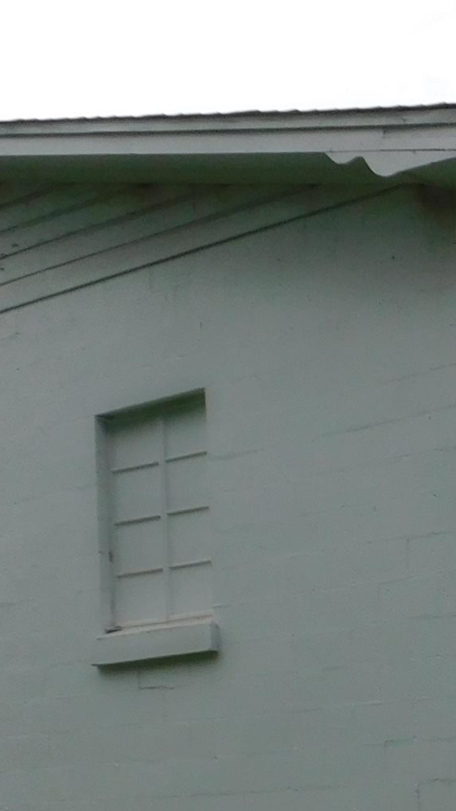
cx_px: 409
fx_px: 1784
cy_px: 671
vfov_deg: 25.1
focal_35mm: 83
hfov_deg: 14.4
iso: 125
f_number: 6.2
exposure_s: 1/400
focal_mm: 4.5
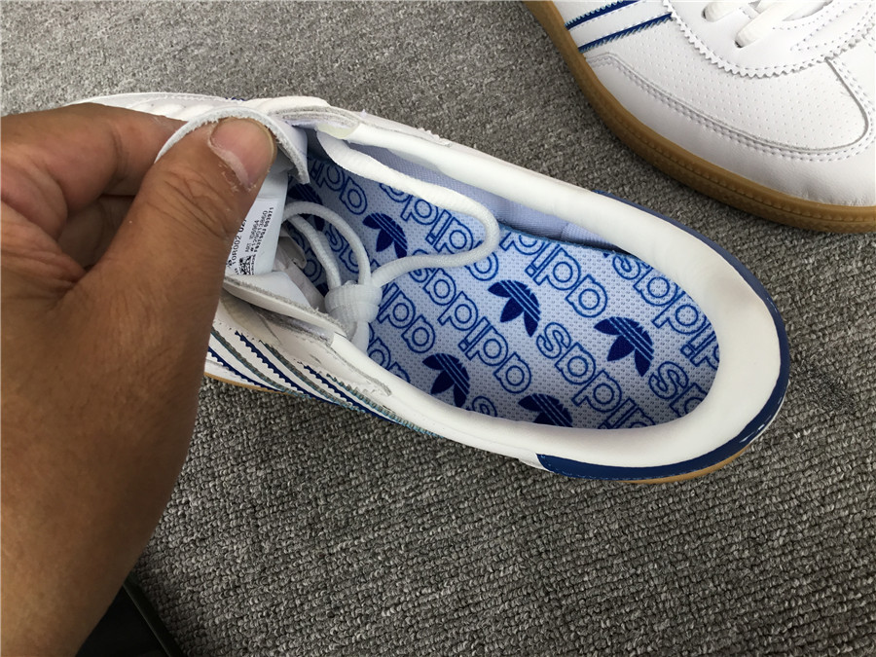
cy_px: 328
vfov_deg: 45.4
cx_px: 438
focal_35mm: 31
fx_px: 784
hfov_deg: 58.4
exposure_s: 1/100
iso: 25
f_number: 2.4
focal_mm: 3.3
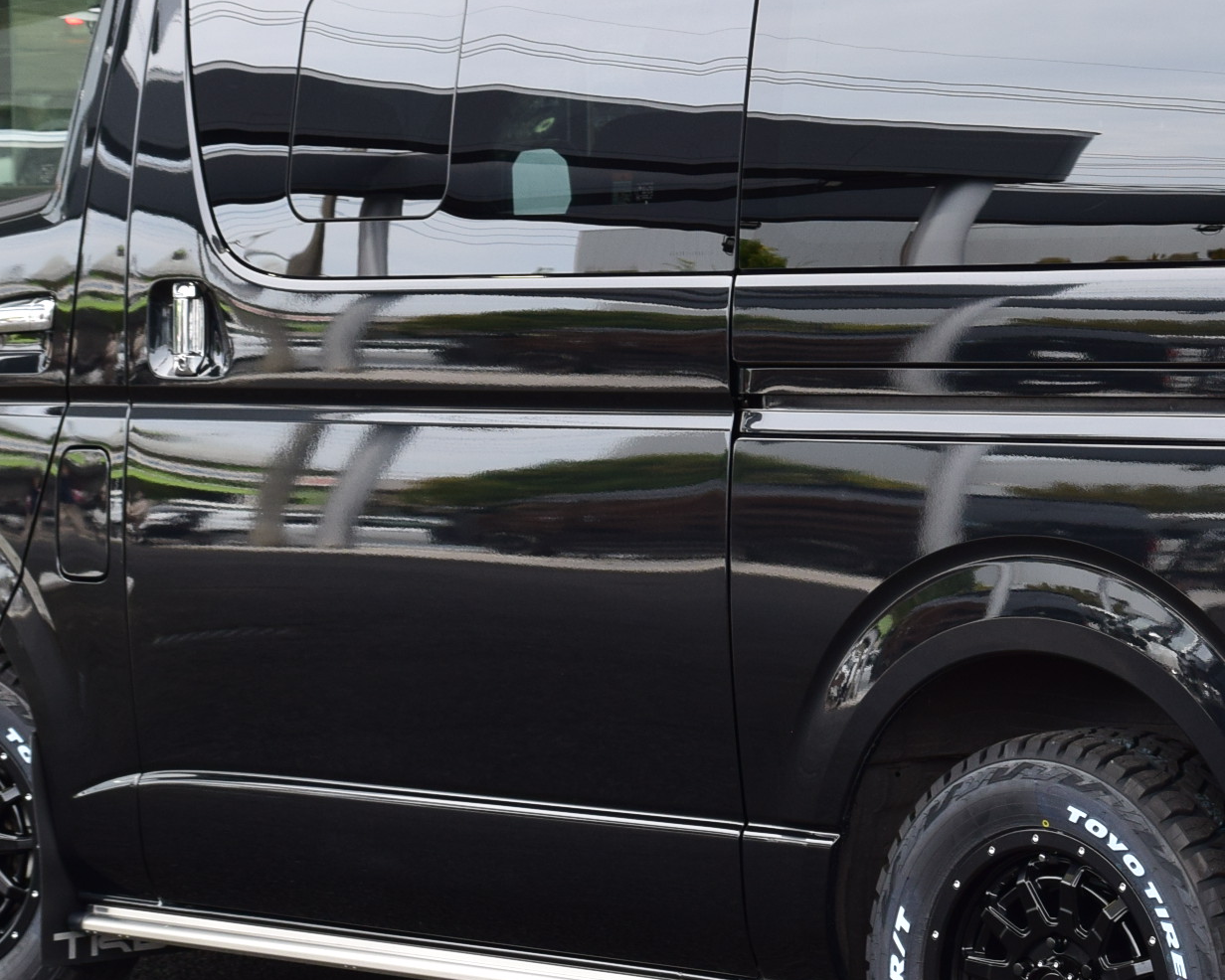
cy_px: 427
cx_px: 978
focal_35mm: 130
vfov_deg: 11.9
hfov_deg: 14.7
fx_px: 4714
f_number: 9
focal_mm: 38
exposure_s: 1/100
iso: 400
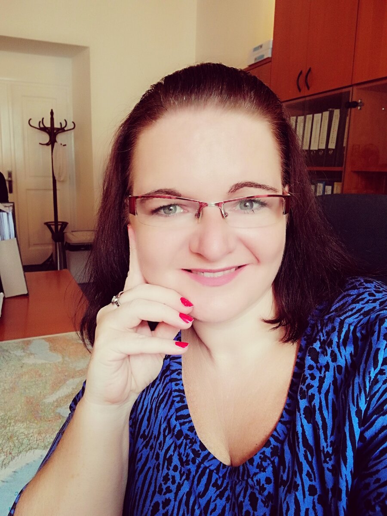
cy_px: 258
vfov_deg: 63.4
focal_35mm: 28
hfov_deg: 49.7
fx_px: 417
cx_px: 194
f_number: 2
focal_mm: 3.5
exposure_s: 1/33.3
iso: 100
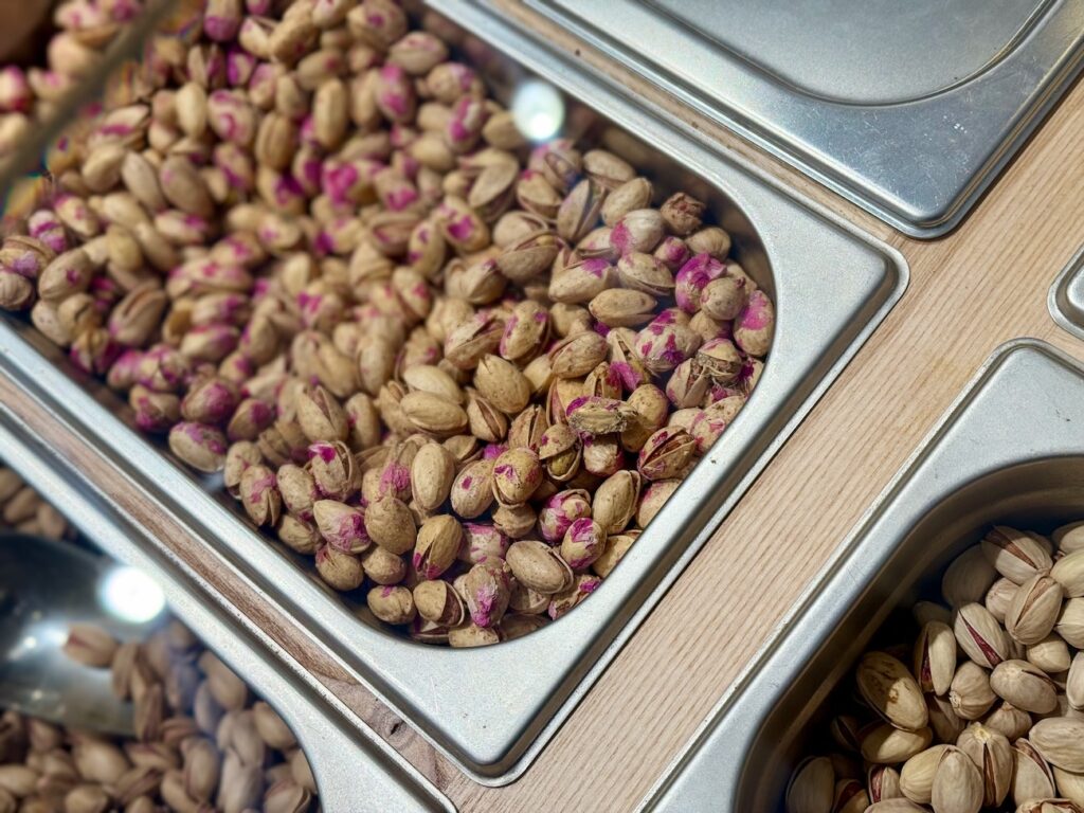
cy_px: 406
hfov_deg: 39.7
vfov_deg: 30.3
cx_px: 542
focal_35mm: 48
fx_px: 1503
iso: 50
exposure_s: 1/168
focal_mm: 6.76
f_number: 1.78
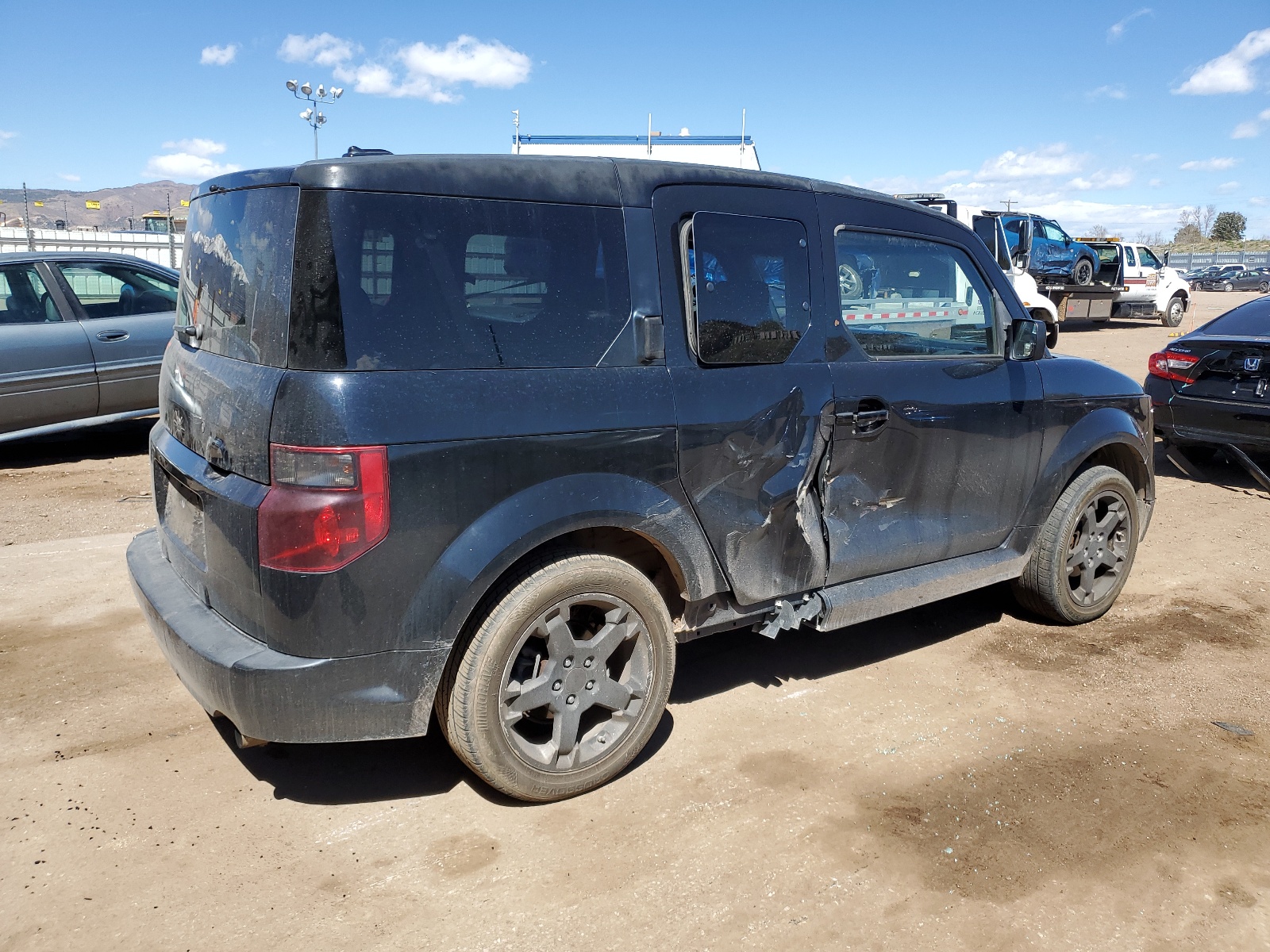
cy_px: 476
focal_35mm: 26
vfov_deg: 53.1
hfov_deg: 67.3
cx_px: 635
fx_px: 954
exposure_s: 1/2500
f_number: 1.5
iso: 50
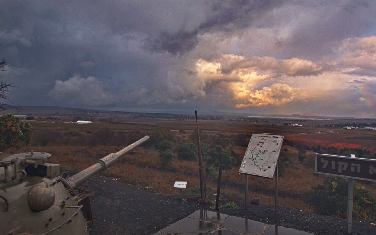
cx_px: 180
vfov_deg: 55.0
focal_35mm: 22
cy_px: 112
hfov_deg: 79.6
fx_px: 225
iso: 200
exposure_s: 1/640
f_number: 3.5
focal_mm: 10
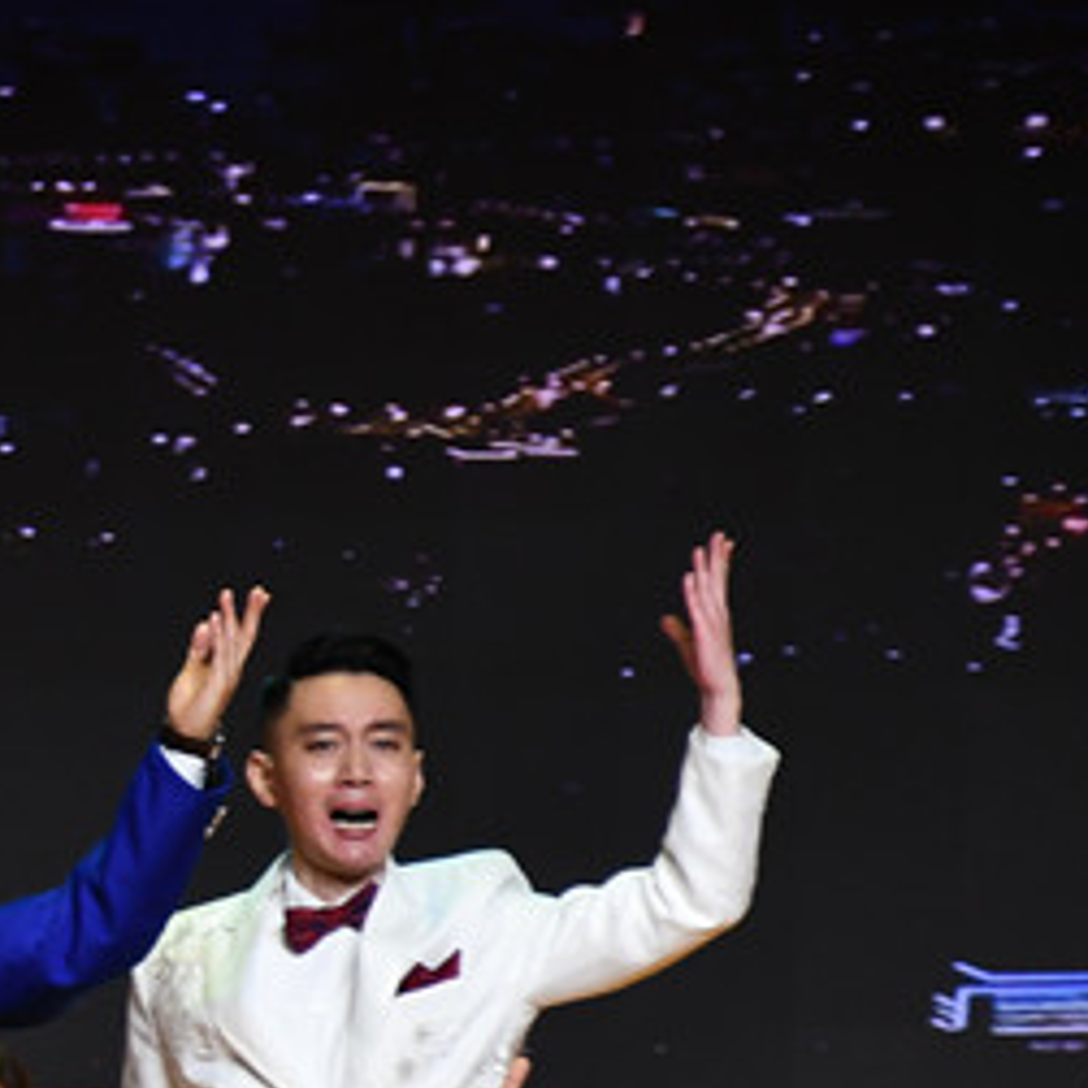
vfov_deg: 3.4
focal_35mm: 508
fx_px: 18064
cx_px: -889
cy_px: 1045
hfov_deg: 3.4
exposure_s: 1/250
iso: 400
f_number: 5.6
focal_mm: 100
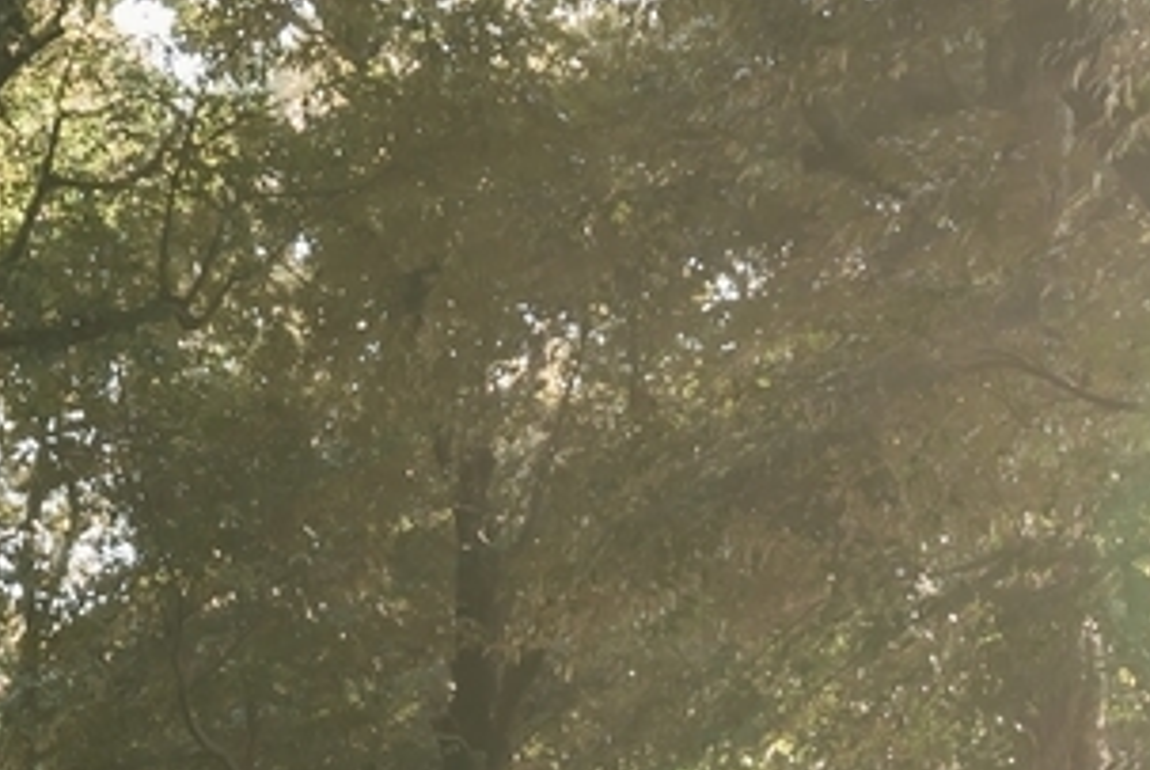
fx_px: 2911
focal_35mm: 91
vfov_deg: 13.8
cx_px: 232
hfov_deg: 22.1
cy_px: 1282
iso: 250
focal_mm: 23
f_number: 5
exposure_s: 1/60
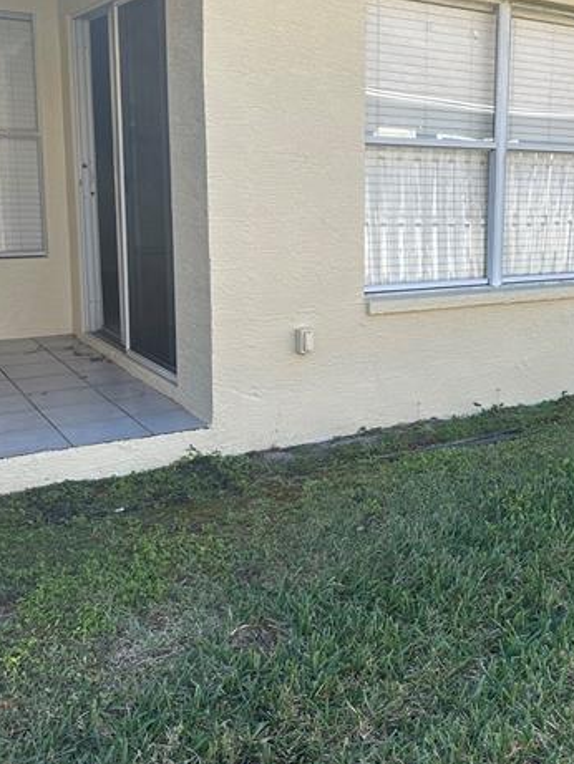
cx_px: 461
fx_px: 884
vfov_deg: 46.7
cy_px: 338
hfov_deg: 34.8
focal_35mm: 40
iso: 80
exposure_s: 1/1256
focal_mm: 6.86
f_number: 1.78
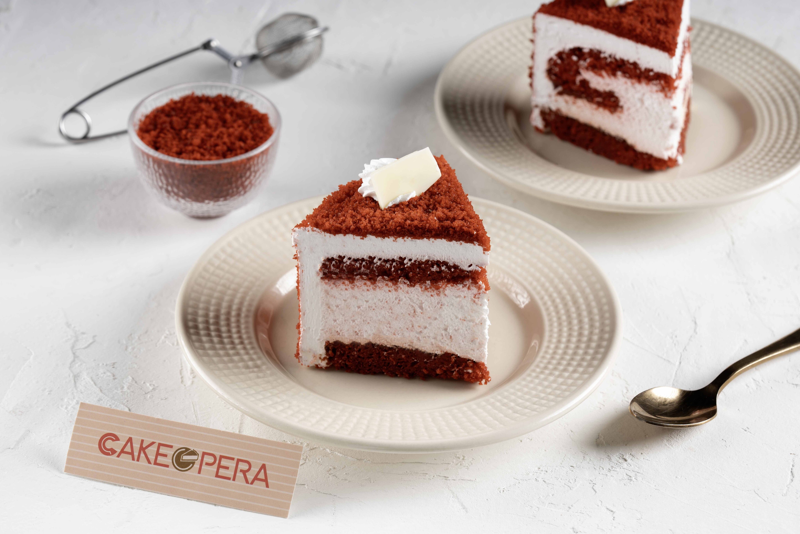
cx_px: 400
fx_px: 2000
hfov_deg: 22.6
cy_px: 267
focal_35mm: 90
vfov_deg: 15.2
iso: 80
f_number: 8
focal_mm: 90
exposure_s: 1/160
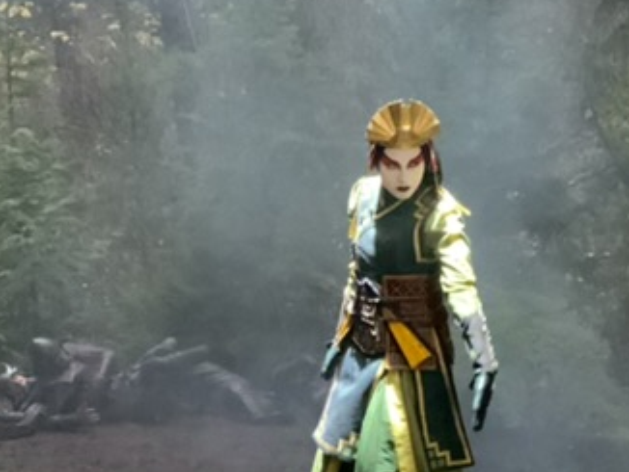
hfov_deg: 21.5
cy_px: 405
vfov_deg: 16.1
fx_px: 1655
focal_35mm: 91
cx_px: 347
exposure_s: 1/40
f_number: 1.8
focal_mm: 3
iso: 250
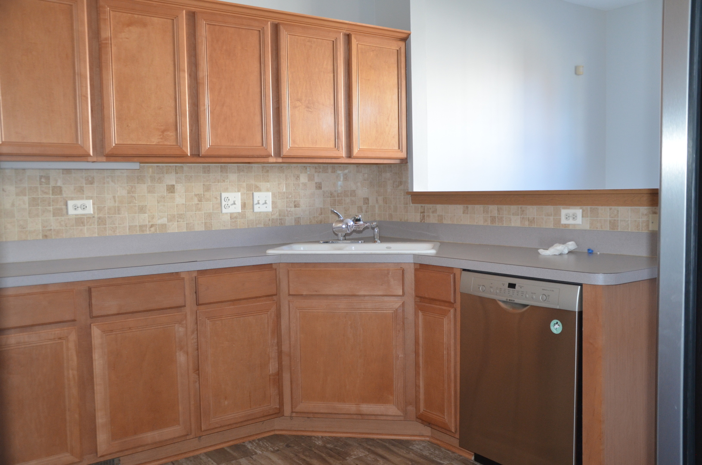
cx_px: 351
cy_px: 232
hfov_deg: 57.3
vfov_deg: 39.8
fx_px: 642
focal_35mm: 33
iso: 800
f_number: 3.8
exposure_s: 1/60
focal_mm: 22
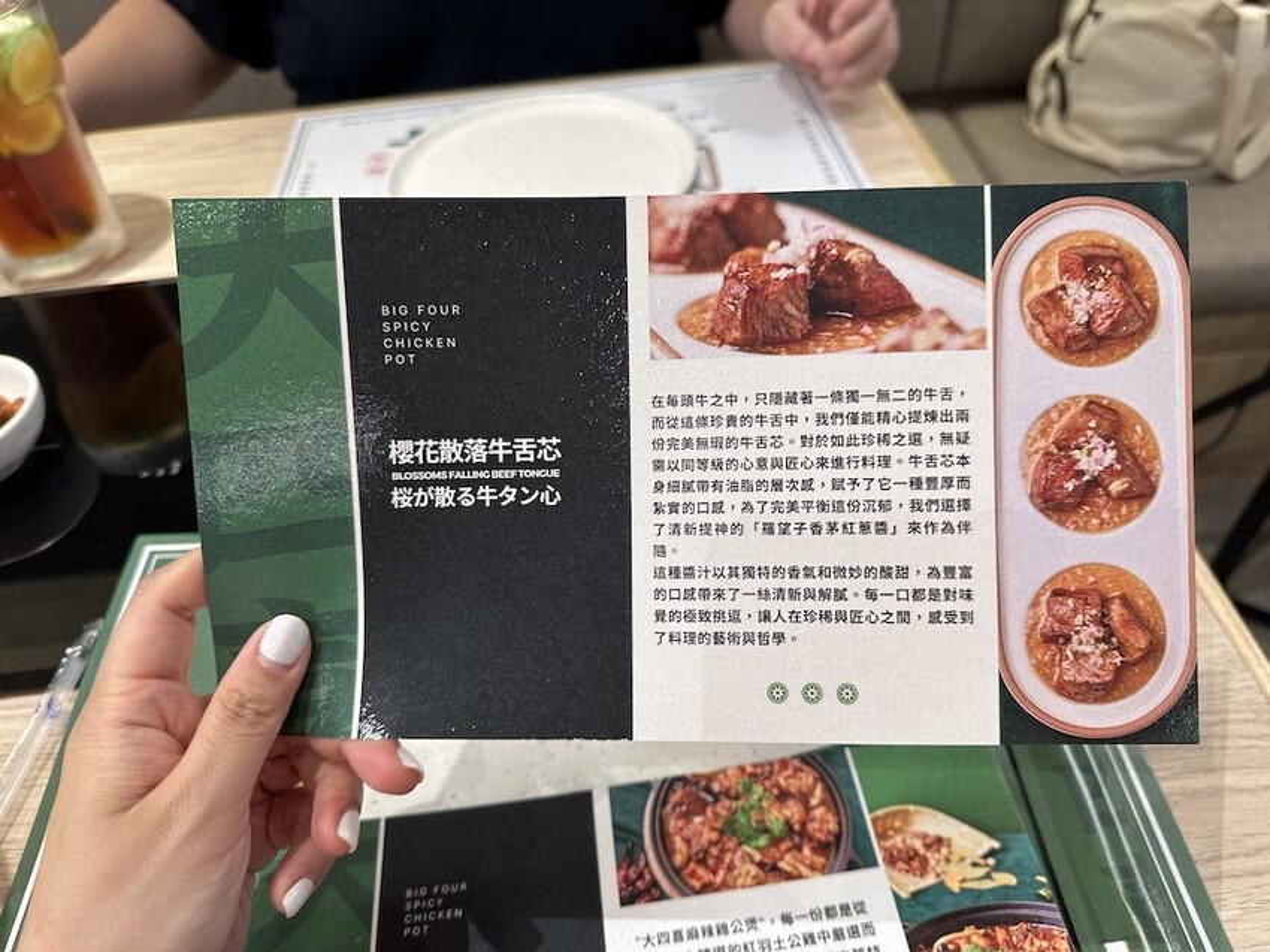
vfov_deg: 56.8
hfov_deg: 71.6
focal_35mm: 24
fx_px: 880
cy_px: 476
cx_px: 635
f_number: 1.78
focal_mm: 6.86
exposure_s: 1/120
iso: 160
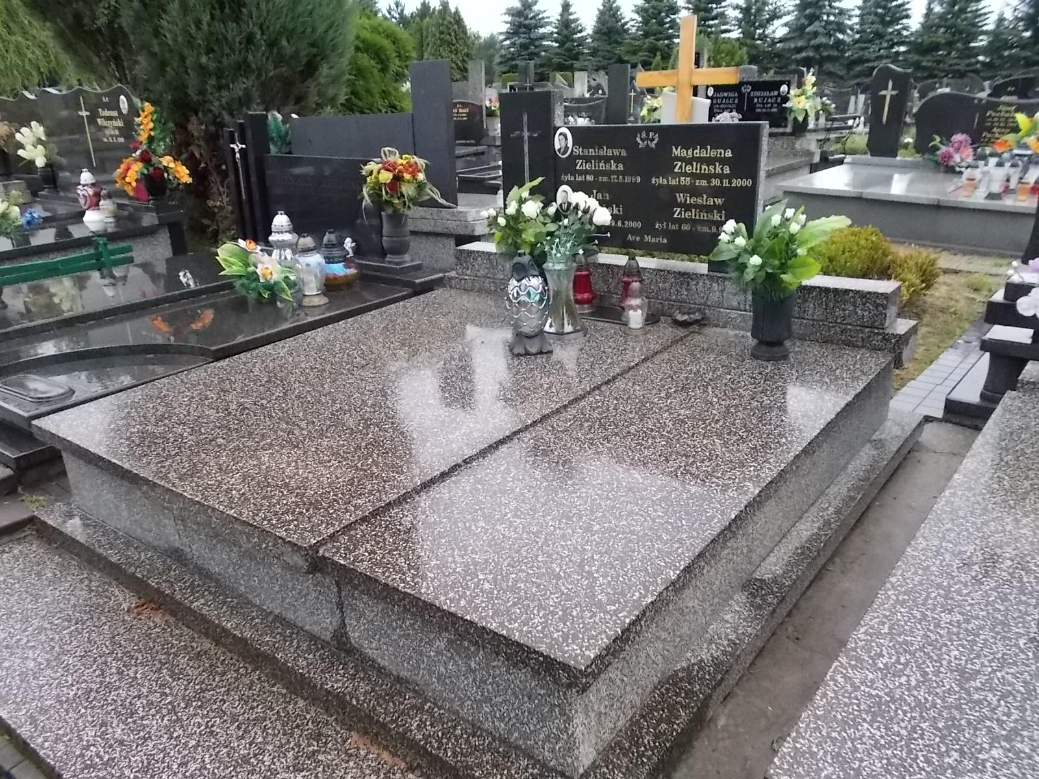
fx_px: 780
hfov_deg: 67.3
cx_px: 520
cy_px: 390
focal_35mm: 26
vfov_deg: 53.1
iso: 400
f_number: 8
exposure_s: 1/125
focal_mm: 4.6
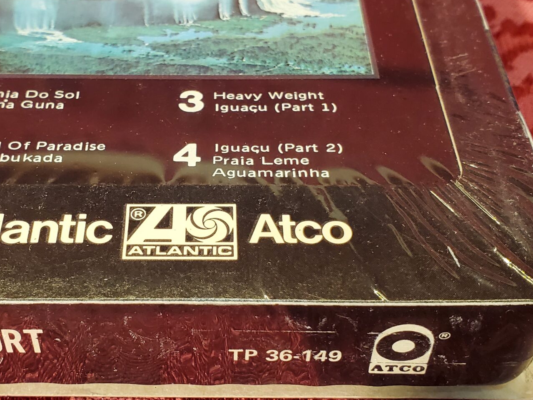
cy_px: 198
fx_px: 801
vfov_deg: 28.0
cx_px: 187
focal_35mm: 52
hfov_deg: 36.5
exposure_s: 1/120
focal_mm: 4.3
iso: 320
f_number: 2.4
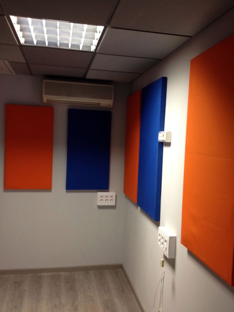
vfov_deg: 52.6
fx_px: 315
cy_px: 156
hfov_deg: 40.7
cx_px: 117
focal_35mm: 35
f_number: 2.4
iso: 125
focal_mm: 4.28
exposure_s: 1/20
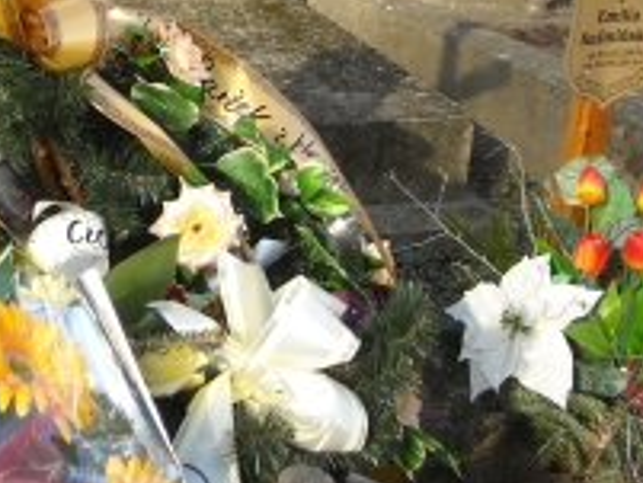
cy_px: -82
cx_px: -6
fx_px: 1617
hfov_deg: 21.7
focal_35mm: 87
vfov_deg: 16.4
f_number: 2.8
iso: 64
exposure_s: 1/239
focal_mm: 5.7
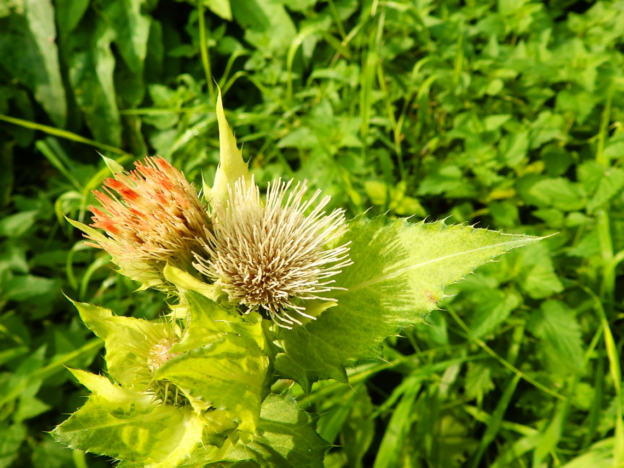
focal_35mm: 32
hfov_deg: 56.8
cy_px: 234
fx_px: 577
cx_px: 312
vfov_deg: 44.2
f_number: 4
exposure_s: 1/125
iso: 80
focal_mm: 5.7
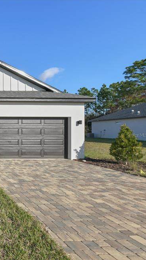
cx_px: -55
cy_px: 135
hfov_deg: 32.7
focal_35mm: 23
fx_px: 158
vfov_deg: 78.7
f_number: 9
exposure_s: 1/800
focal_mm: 14
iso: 100
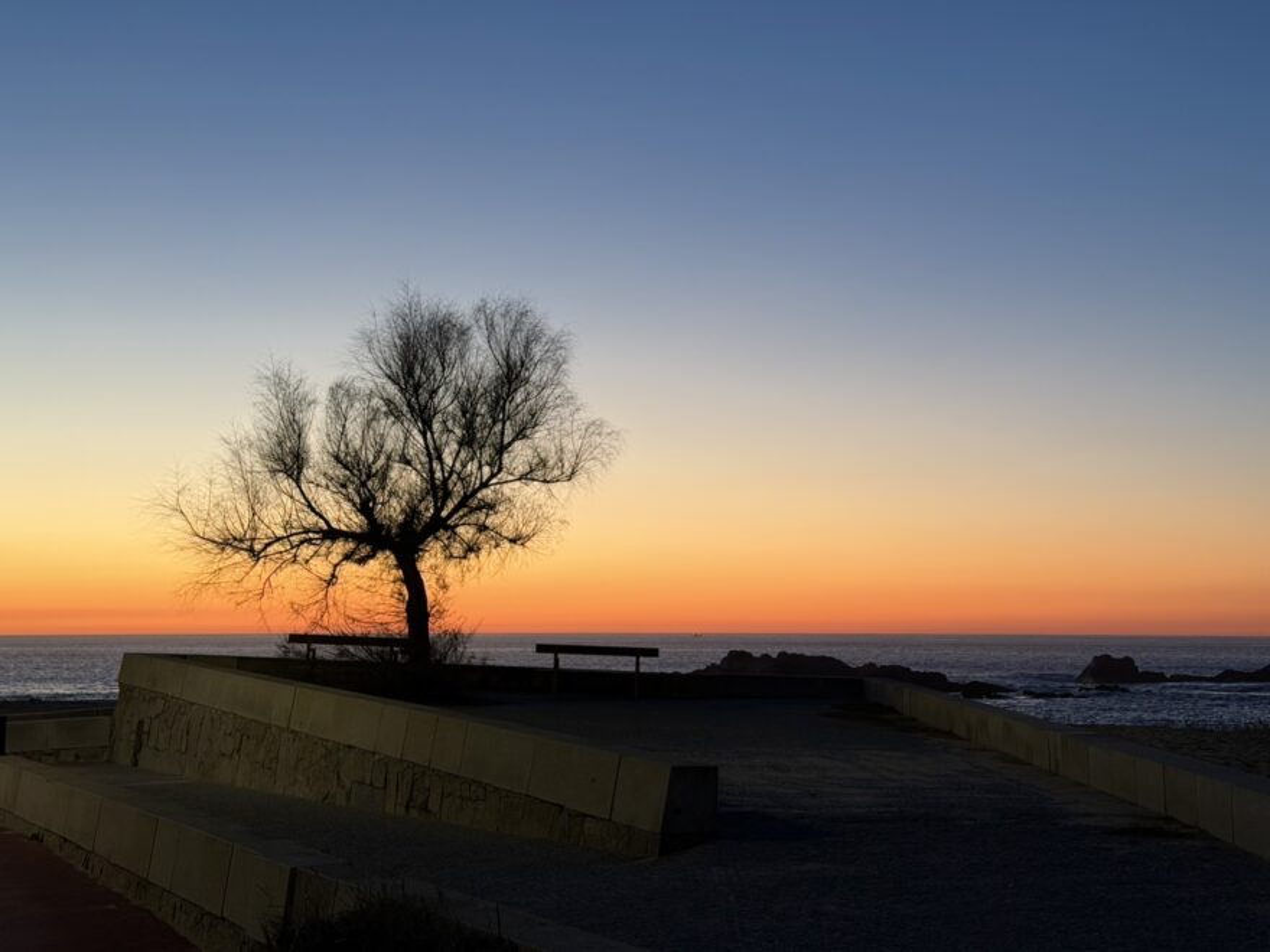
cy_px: 476
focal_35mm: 48
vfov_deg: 30.3
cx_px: 635
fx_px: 1761
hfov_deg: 39.7
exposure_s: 1/72
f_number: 1.78
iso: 80
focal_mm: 6.76
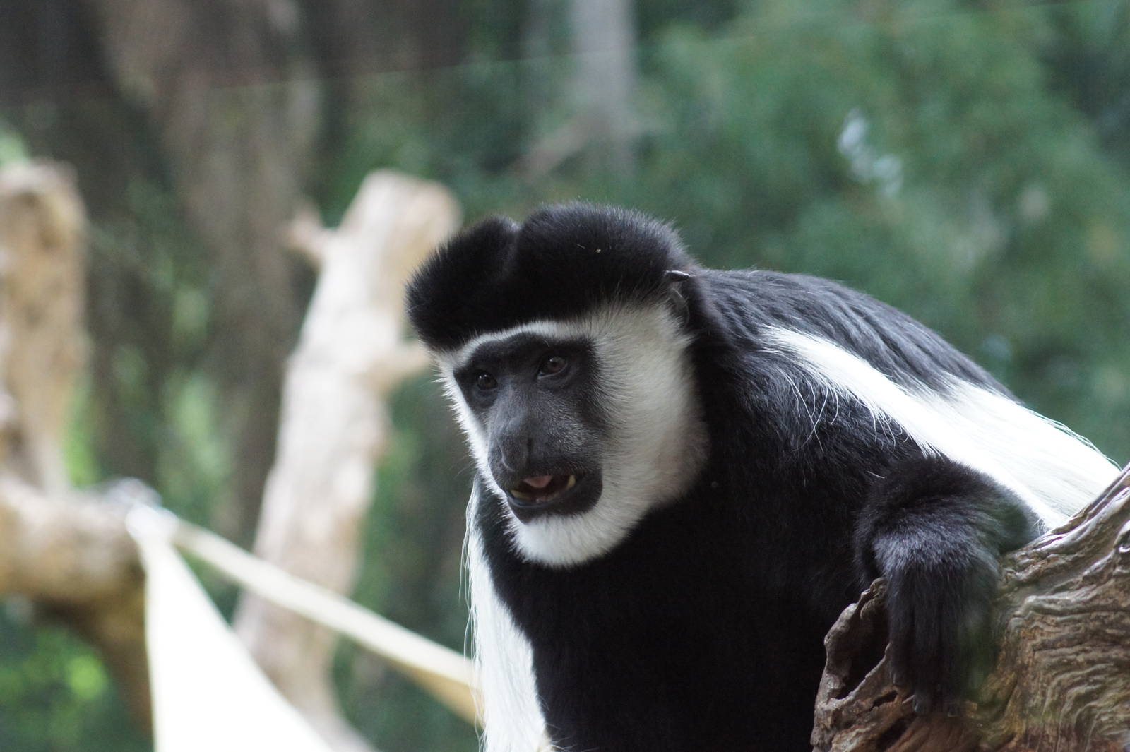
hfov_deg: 9.8
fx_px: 6588
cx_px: 565
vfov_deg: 6.5
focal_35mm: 210
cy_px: 376
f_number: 5.6
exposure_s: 1/160
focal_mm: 140
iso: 1600
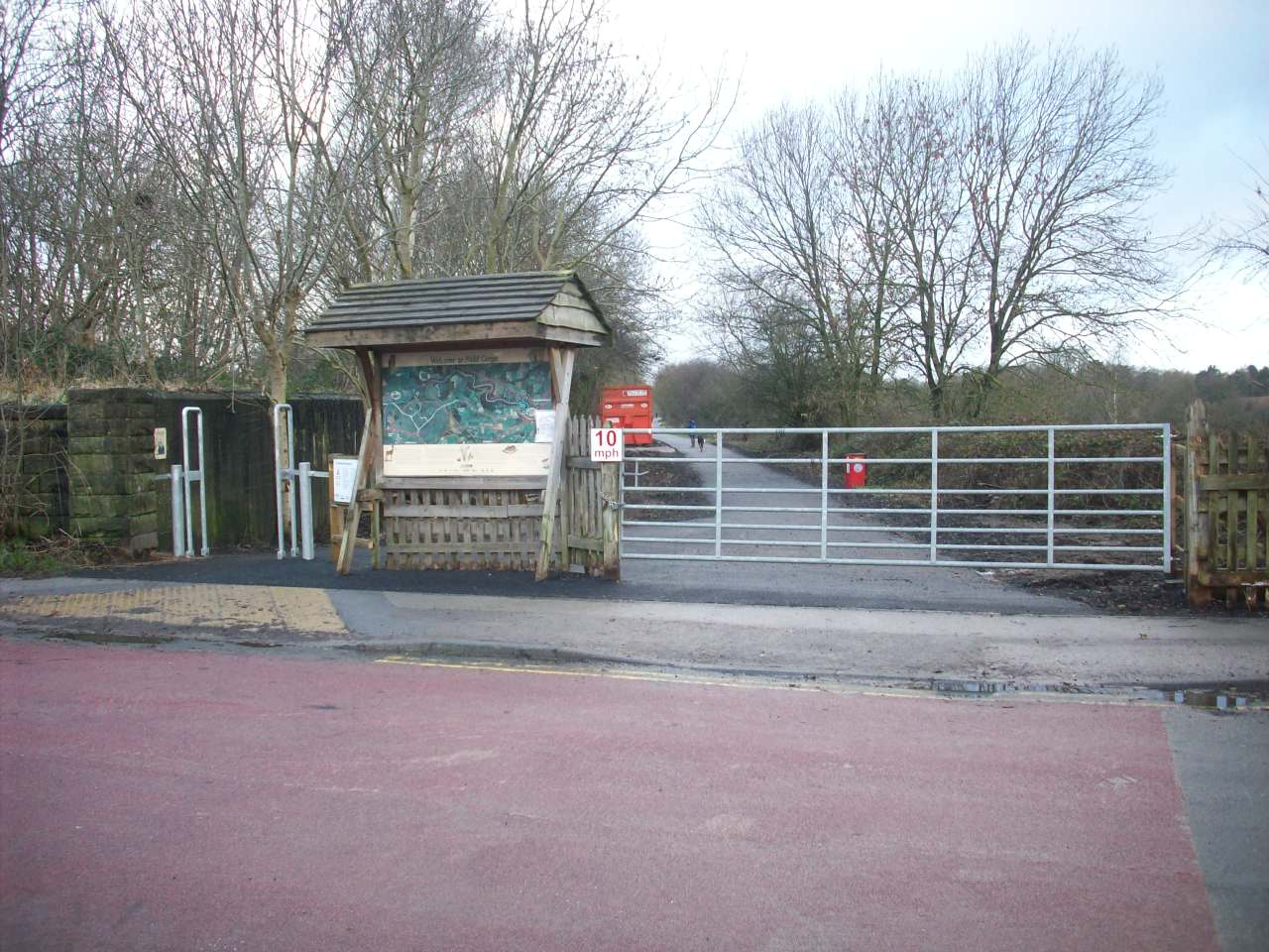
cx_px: 634
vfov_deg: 38.7
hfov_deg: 50.1
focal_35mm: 37
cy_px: 476
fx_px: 1356
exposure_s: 1/65.6
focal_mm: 6.2
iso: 80
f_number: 2.8
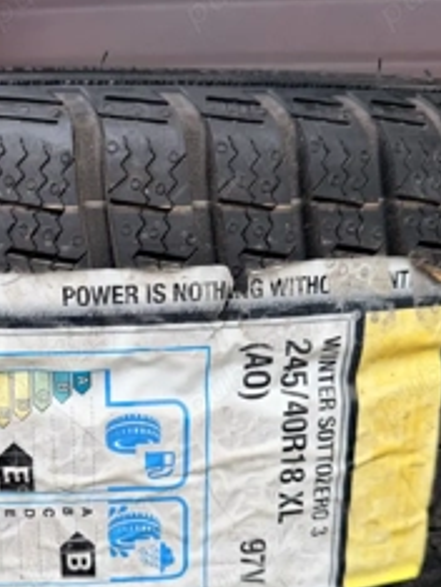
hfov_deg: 34.6
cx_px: 120
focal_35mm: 41
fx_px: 695
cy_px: 386
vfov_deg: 45.1
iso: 80
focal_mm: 6.76
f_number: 1.78
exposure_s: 1/858
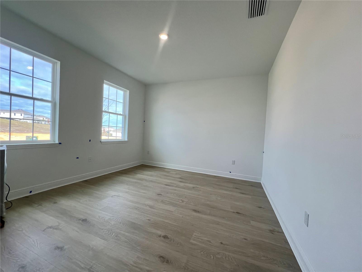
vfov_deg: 89.9
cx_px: 181
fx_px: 136
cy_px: 136
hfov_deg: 106.2
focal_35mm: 13
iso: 40
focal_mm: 1.57
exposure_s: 1/120
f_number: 1.8
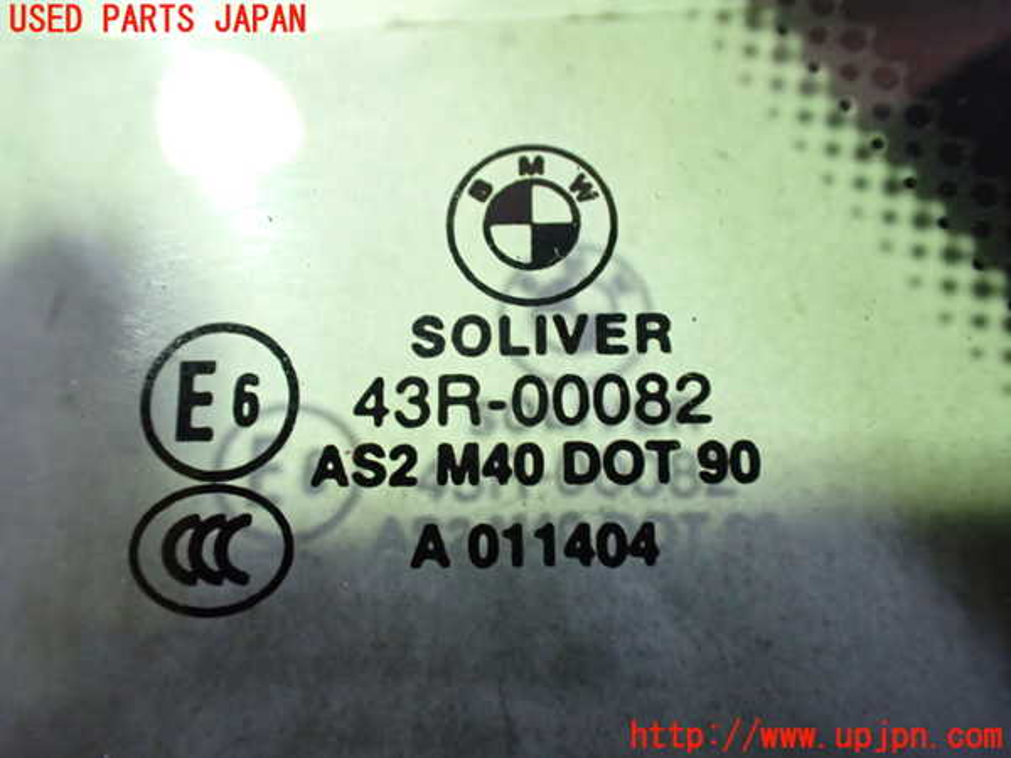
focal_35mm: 30
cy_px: 379
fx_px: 876
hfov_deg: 60.0
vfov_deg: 46.8
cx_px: 506
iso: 800
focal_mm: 5.4
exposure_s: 1/30
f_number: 2.3
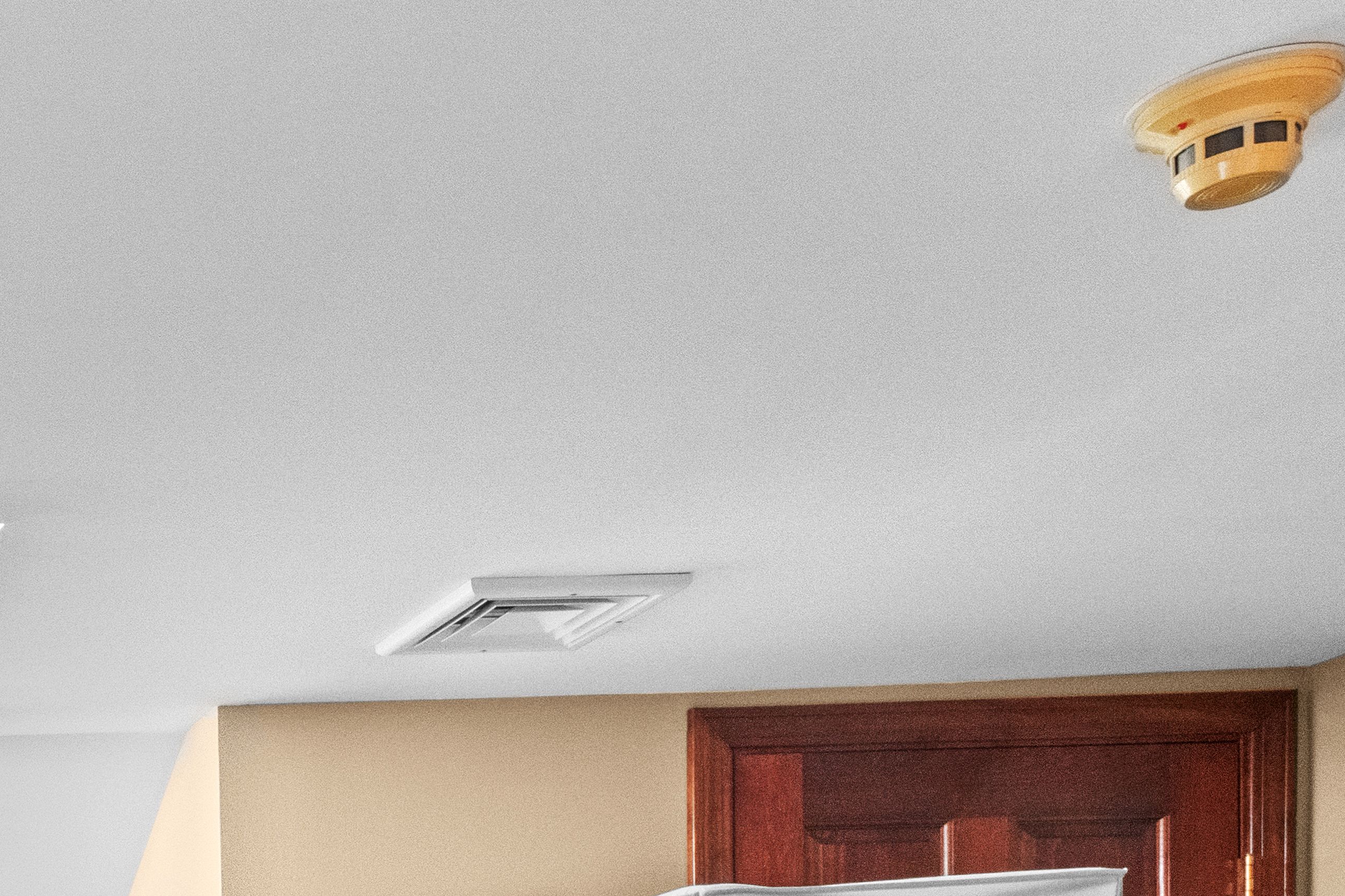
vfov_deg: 19.8
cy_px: 1324
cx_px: -789
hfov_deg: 24.2
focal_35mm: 60
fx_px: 2232
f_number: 11
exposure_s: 1/6
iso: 2500
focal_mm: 16.2
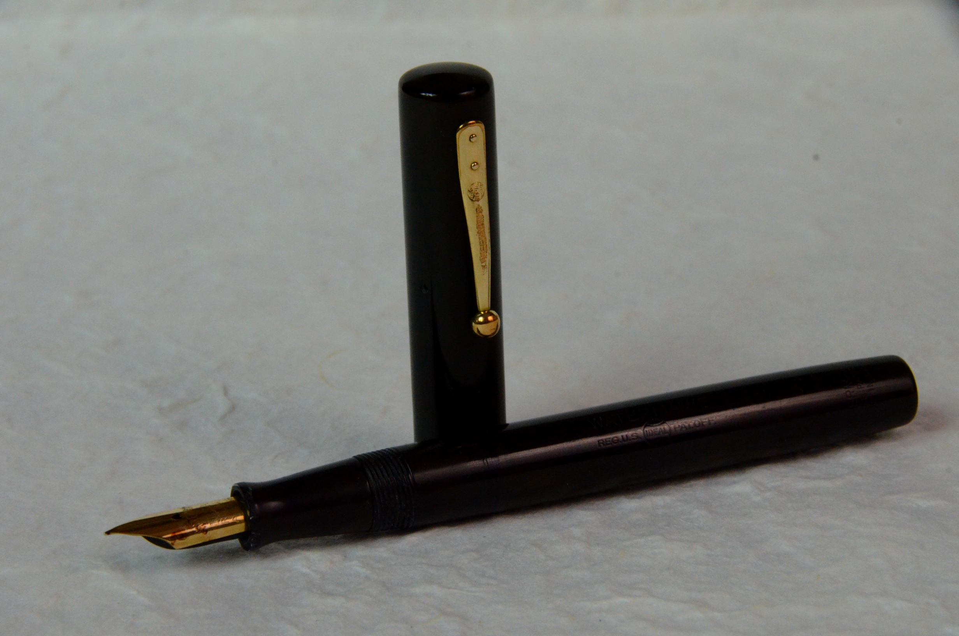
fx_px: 3788
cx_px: 480
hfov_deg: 14.4
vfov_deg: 9.6
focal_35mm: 142
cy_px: 318
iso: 2500
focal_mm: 95
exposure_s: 1/30
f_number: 18
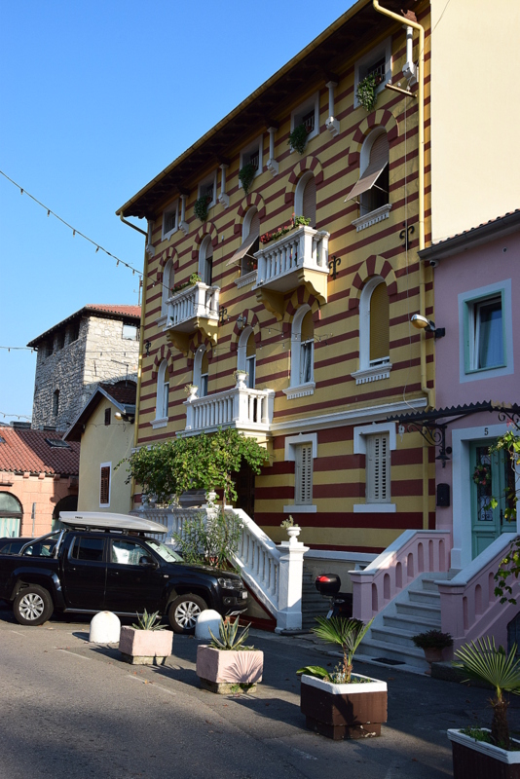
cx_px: 260
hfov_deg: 35.5
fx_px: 812
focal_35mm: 38
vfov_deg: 51.3
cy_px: 390
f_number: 10
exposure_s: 1/320
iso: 400
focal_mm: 25
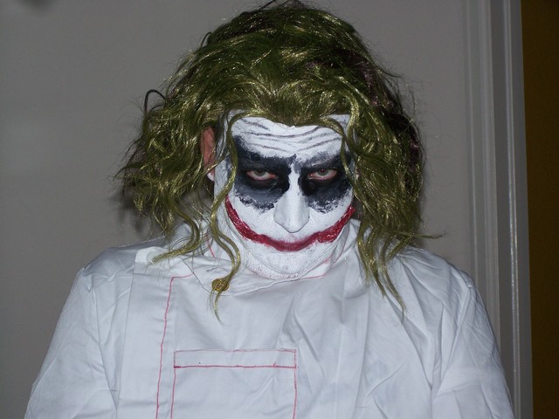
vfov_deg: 14.1
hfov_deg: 18.7
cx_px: 280
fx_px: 1696
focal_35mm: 105
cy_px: 210
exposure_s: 1/100
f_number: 3.2
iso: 80
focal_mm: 17.5
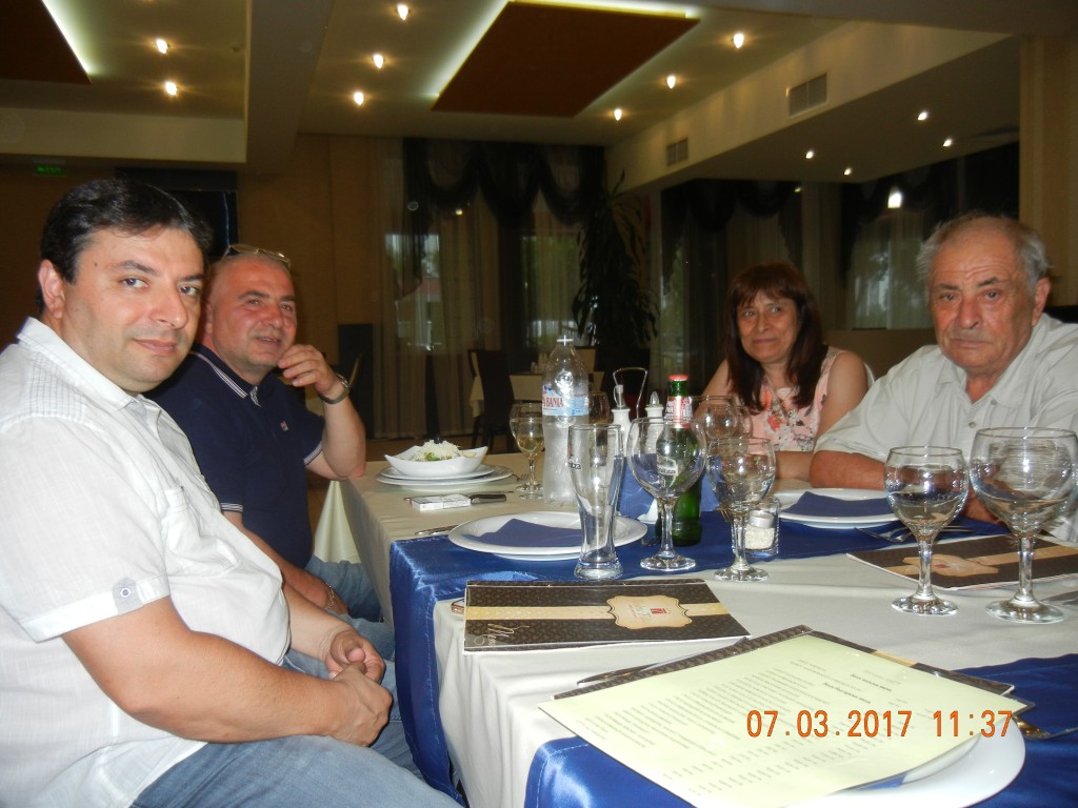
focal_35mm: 30
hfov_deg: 60.0
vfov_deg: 46.8
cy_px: 404
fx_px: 934
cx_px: 539
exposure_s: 1/30
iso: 200
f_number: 3.5
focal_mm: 5.4
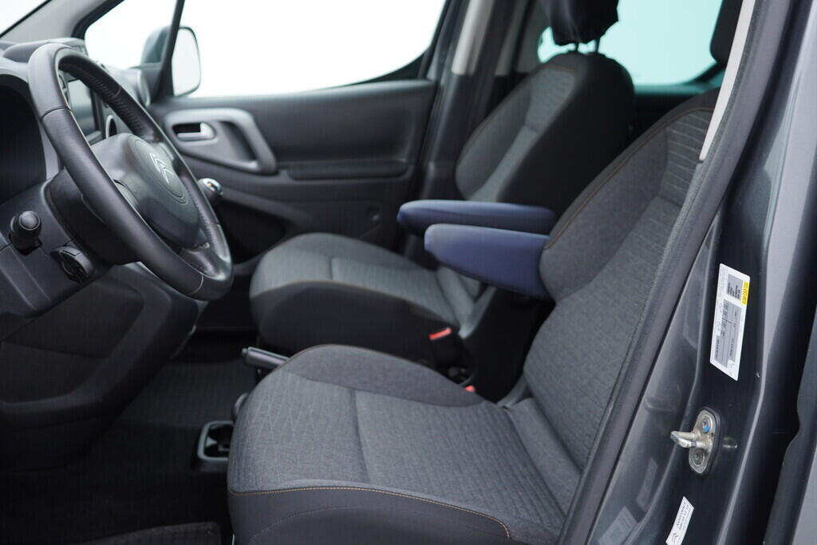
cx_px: 408
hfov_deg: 53.1
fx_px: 817
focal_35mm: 36
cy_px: 272
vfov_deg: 36.9
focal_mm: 24
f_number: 2.8
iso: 160
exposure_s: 1/40
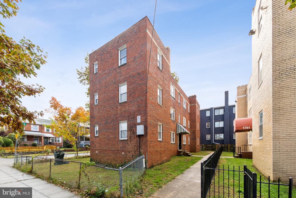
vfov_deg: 77.3
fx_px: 123
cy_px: 99
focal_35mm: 15
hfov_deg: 100.4
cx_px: 148
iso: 200
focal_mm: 10
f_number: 10
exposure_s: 1/160
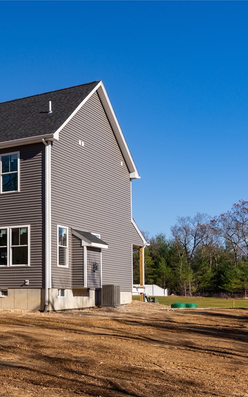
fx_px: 584
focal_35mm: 54
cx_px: -50
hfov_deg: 22.1
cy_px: 200
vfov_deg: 37.5
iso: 100
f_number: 9
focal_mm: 35
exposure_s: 1/250
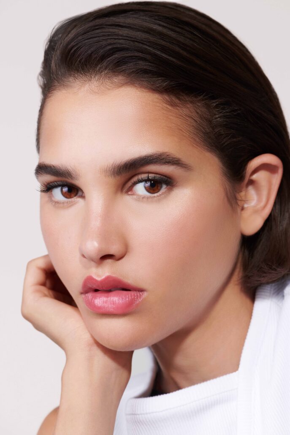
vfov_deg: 19.5
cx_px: 145
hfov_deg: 13.0
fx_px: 1268
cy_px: 218
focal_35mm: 105
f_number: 11
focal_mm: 105
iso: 400
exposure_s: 1/200
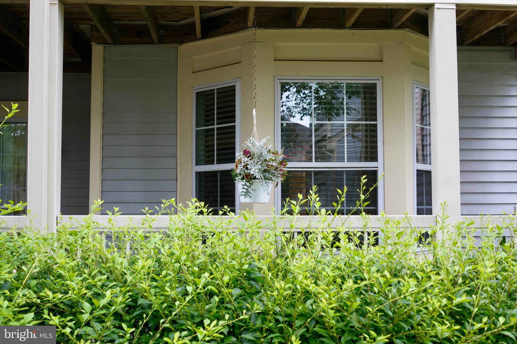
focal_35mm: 41
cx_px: 258
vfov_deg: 32.6
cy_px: 172
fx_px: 589
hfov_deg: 47.4
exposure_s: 1/60
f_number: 4.5
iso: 160
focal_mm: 27
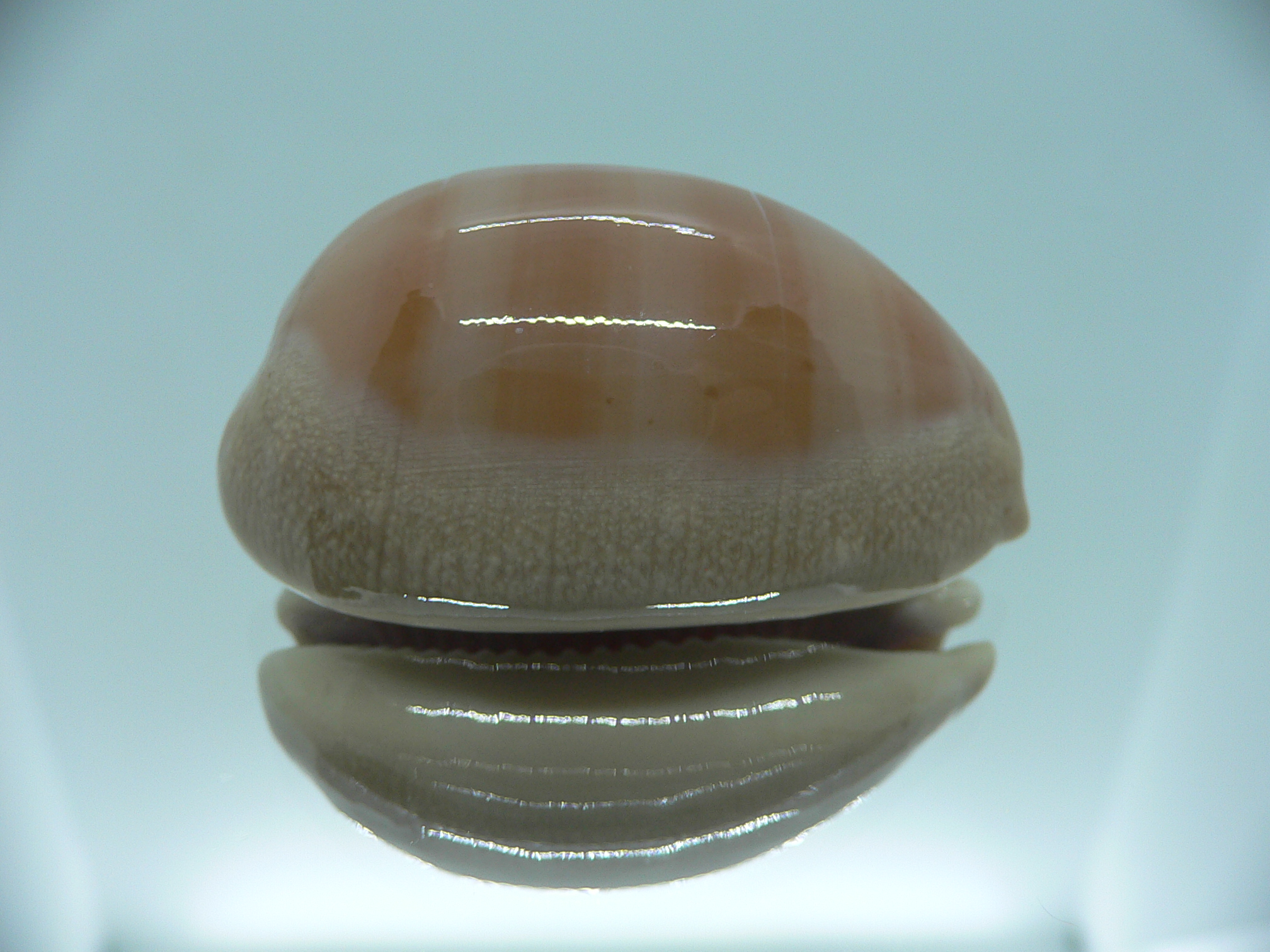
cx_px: 635
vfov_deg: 40.7
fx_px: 1284
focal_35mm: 35
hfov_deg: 52.6
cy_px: 476
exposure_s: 1/60
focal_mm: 4.6
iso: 80
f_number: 2.8
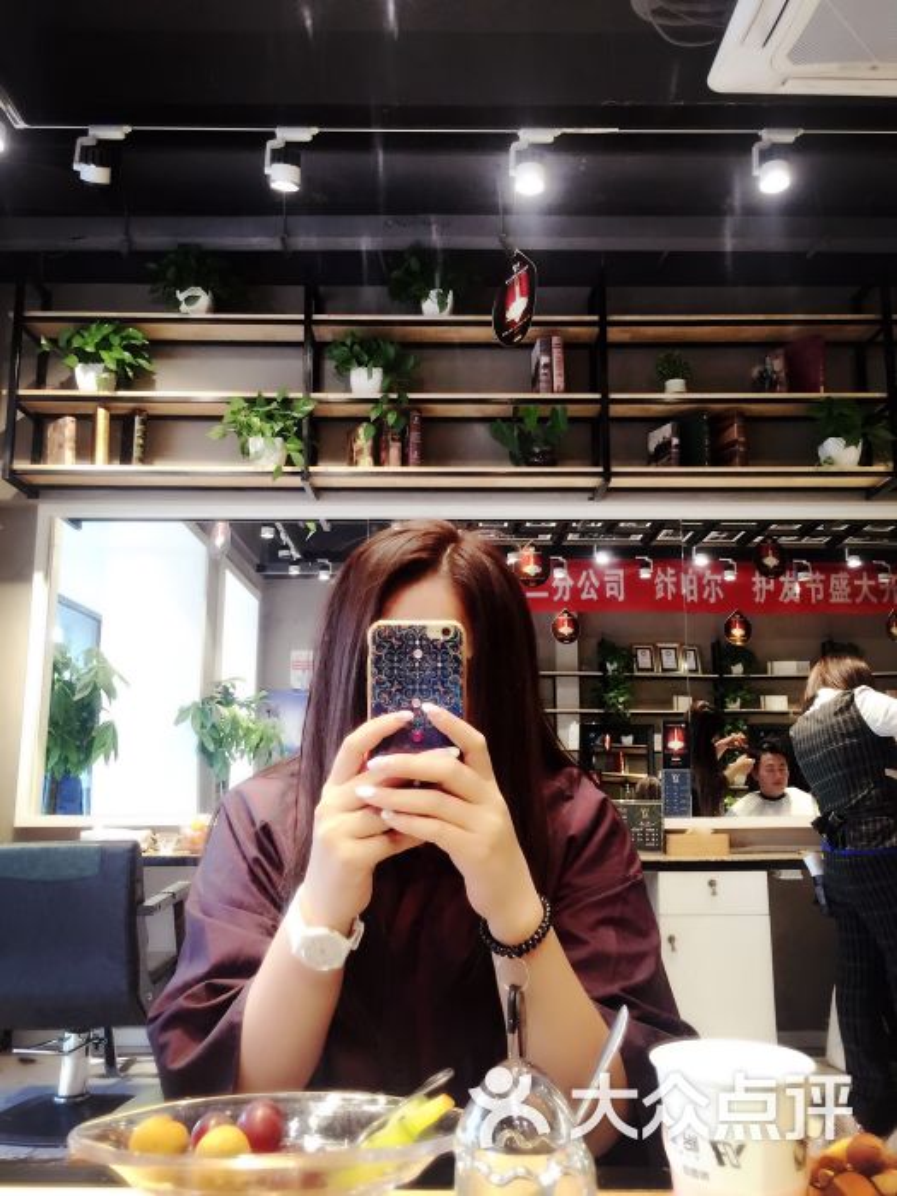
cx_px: 448
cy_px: 598
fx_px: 1002
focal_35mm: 29
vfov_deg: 61.7
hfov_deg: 48.2
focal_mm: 4.15
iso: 64
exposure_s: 1/33
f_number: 2.2
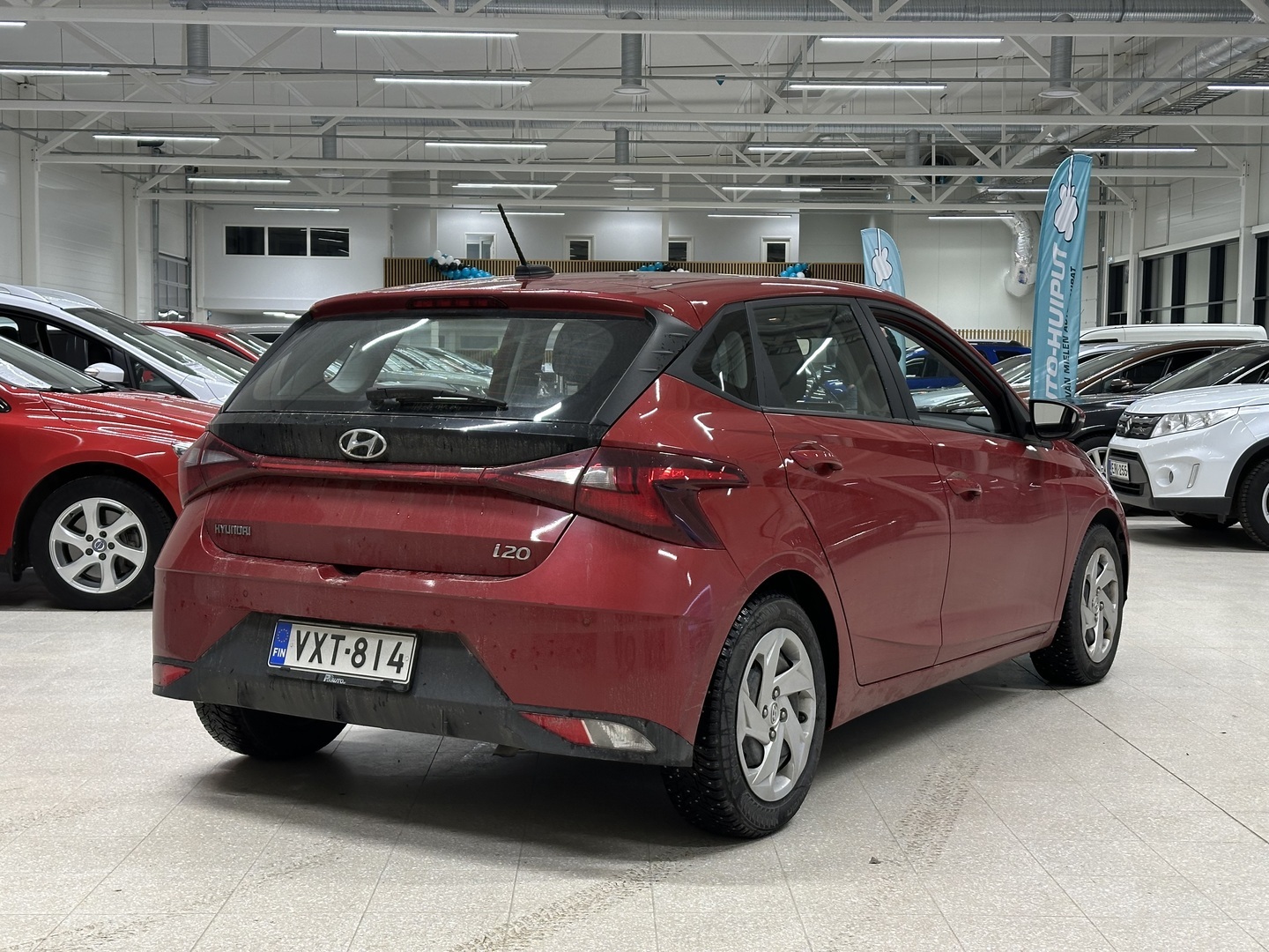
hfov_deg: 39.7
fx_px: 1760
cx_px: 634
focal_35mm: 48
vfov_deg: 30.3
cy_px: 476
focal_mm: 6.86
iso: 125
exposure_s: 1/99
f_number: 1.78
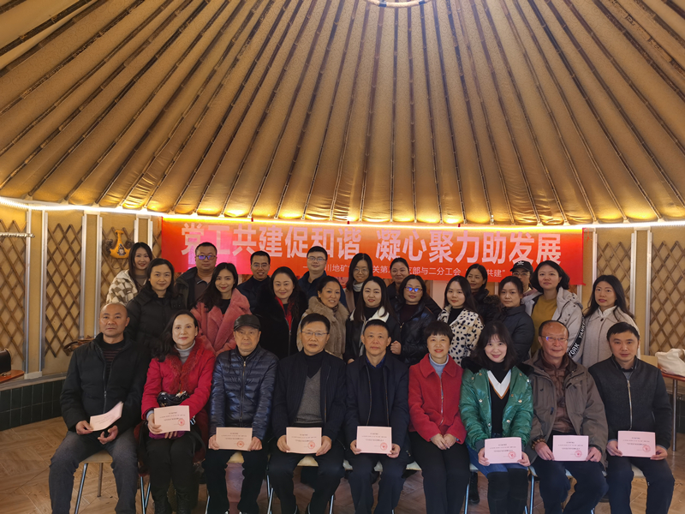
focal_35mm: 27
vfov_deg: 51.4
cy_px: 257
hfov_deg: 65.3
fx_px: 534
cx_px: 342
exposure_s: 1/50
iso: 125
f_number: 1.6
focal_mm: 5.56
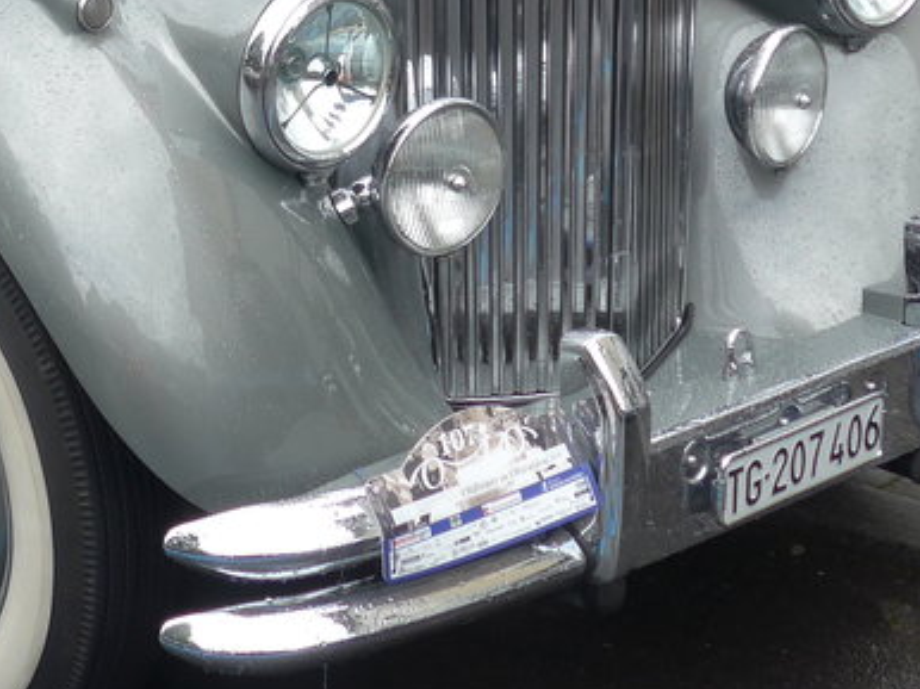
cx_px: 31
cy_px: -38
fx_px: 2975
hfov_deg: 17.2
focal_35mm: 112
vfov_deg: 13.0
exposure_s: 1/400
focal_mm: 7.5
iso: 80
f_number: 2.8
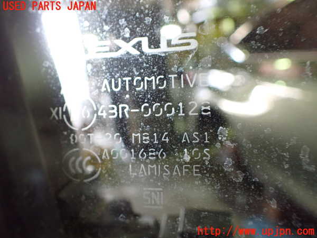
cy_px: 119
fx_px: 275
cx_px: 158
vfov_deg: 46.8
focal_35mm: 30
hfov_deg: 60.0
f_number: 2.3
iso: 800
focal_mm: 5.4
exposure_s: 1/80
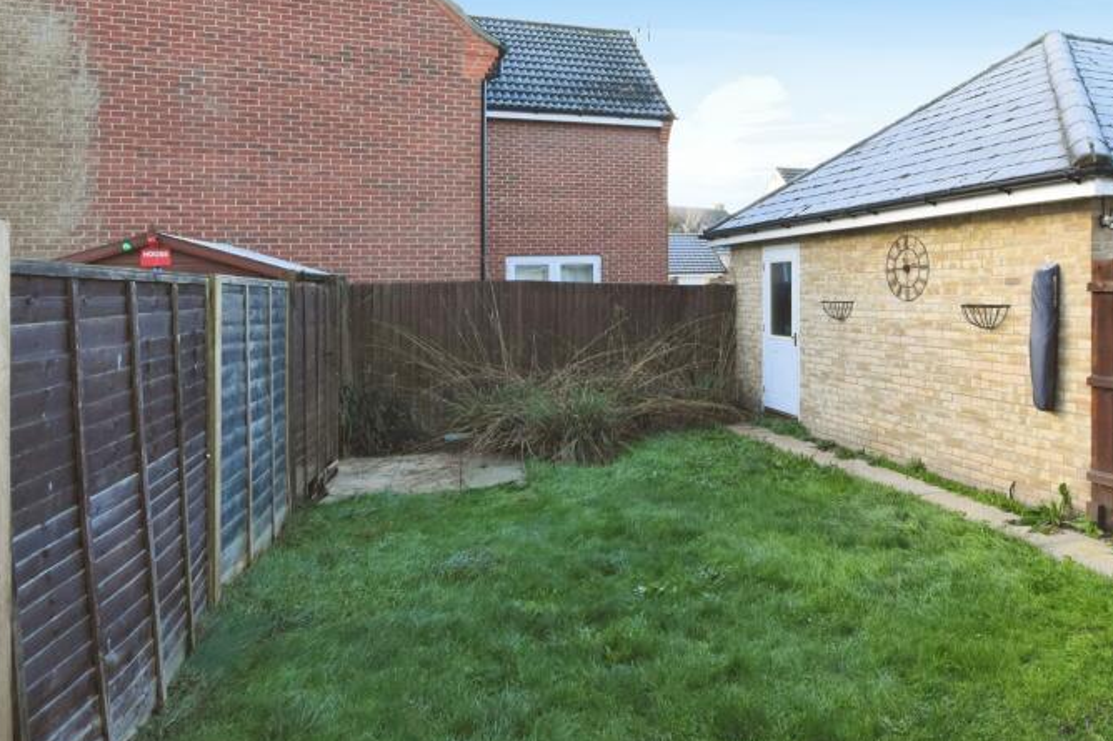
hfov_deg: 75.0
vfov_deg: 54.3
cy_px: 264
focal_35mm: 23
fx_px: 711
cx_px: 685
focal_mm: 10
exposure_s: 1/200
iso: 1600
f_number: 8
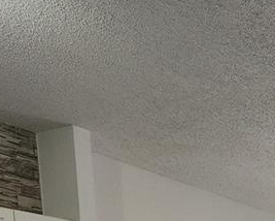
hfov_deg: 27.0
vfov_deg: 20.4
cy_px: 380
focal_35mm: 57
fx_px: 464
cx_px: 371
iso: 125
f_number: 2.2
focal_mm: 2.2
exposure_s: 1/60
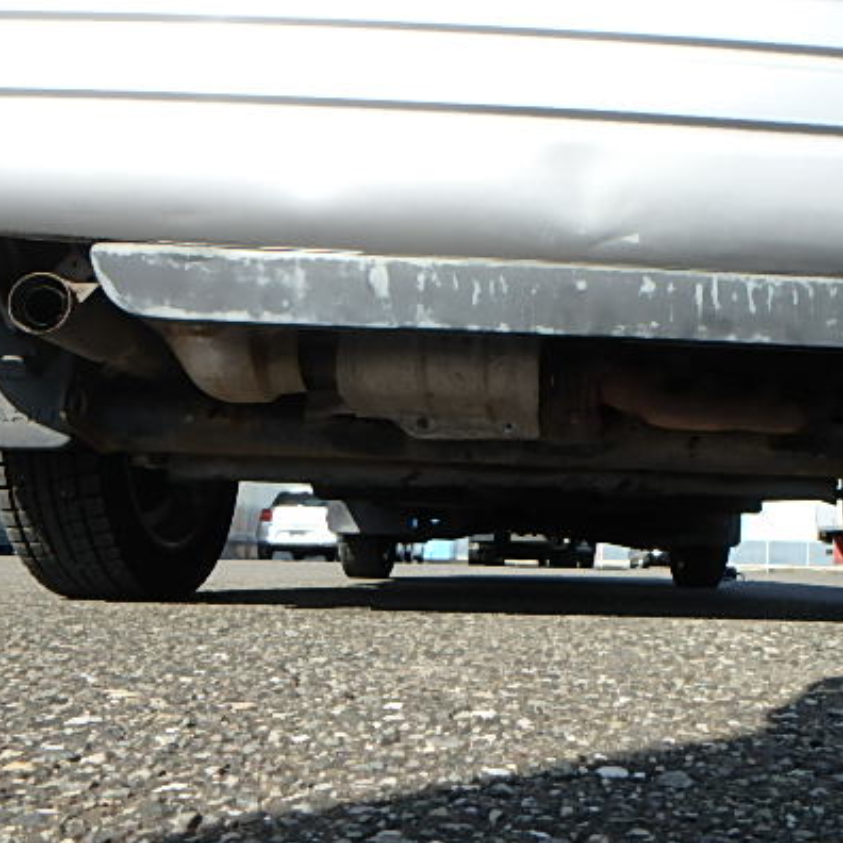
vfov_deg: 53.8
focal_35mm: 30
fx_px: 827
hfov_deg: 52.9
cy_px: 492
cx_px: 571
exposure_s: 1/800
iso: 125
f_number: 3.5
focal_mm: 3.7
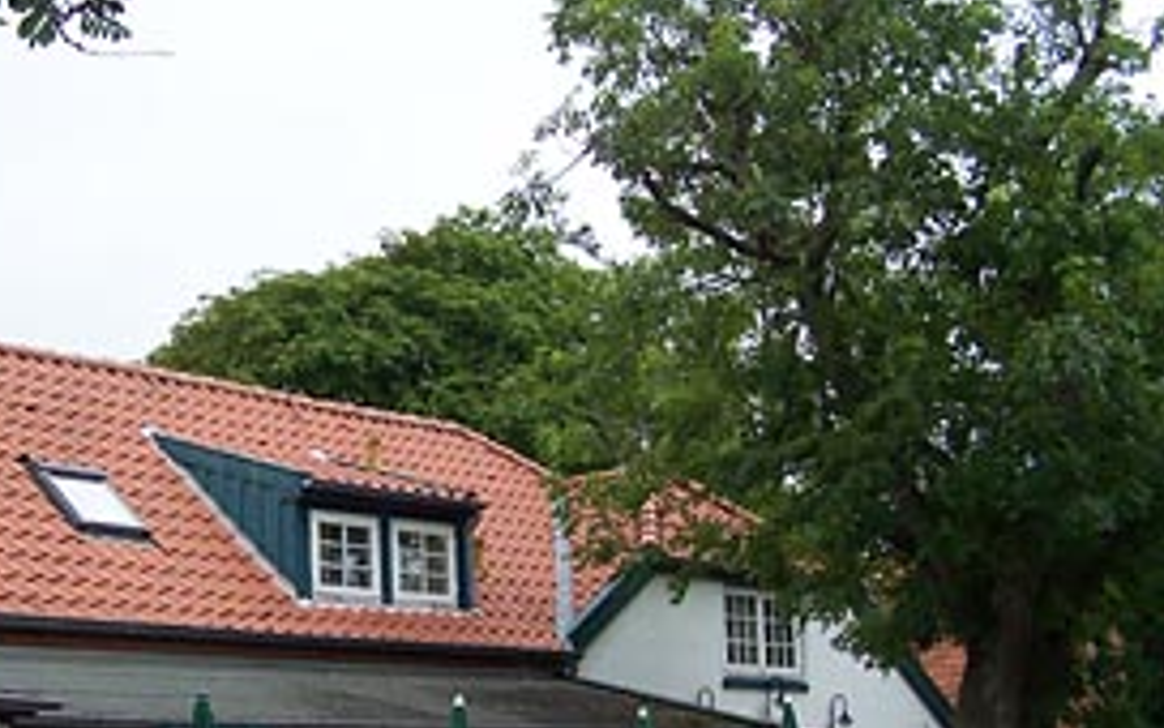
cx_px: 366
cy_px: 537
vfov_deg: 20.5
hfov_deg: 32.1
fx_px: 1999
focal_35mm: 63
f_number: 2.8
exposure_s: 1/250
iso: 64
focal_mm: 6.3
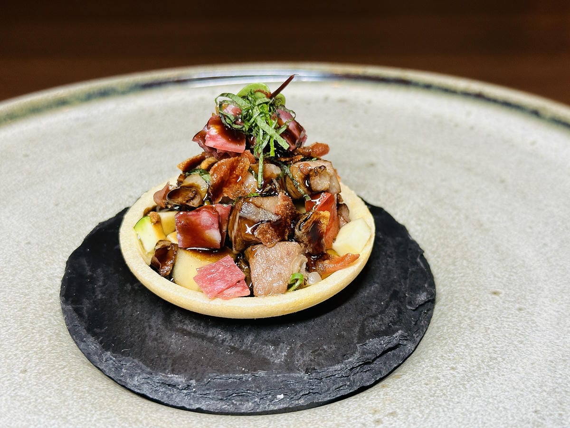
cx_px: 285
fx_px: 790
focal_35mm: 48
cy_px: 214
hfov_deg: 39.7
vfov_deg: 30.3
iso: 125
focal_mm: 6.86
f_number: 1.78
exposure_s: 1/60
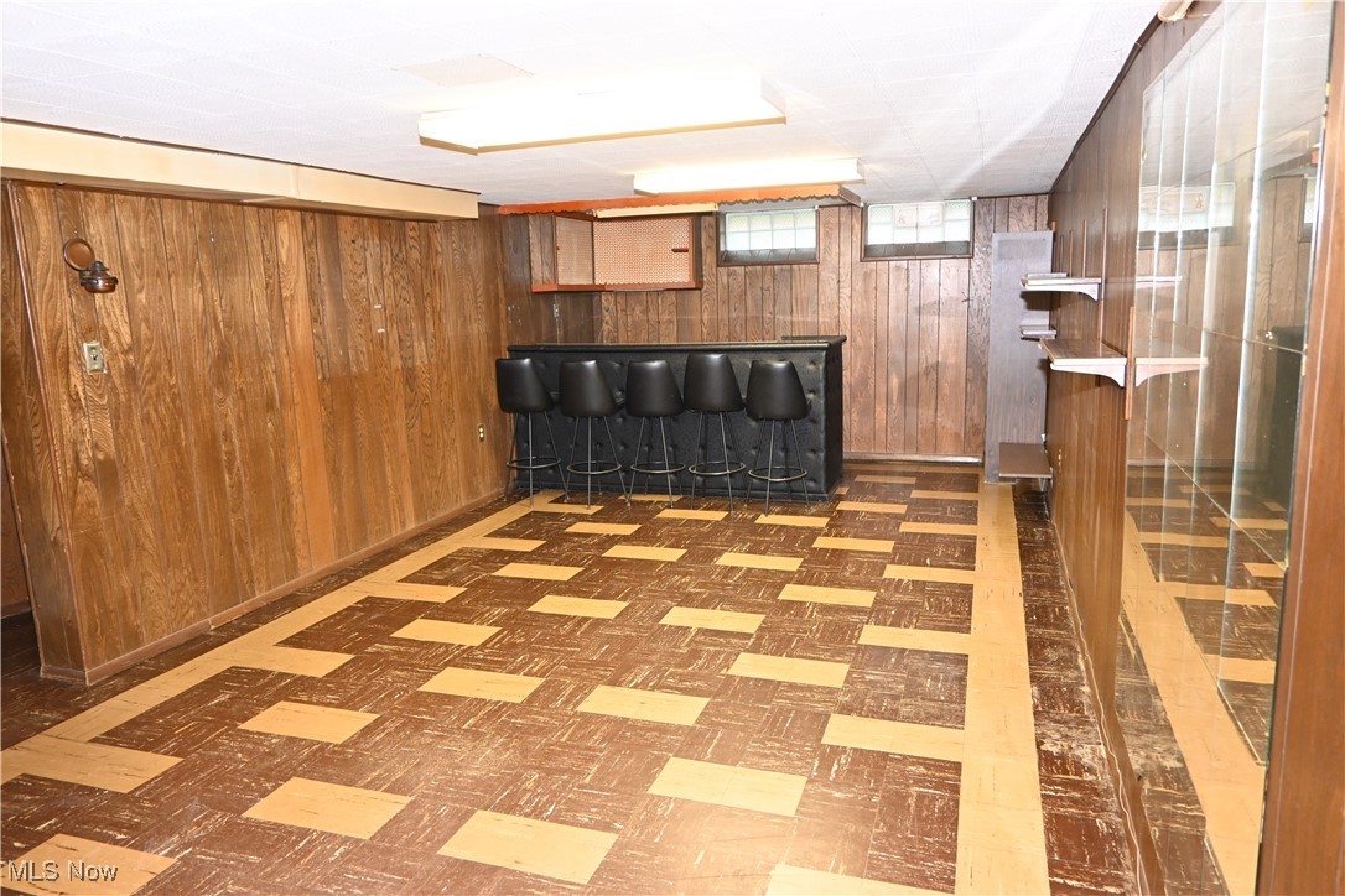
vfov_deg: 53.1
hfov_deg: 73.7
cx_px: 672
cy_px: 448
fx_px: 897
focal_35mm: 24
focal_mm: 16
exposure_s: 1/60
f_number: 4
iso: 1400
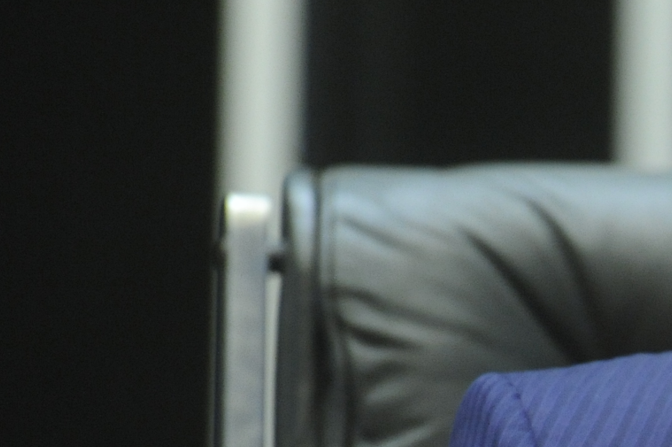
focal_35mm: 728
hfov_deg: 2.8
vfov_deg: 1.9
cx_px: 1070
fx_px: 13581
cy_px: 315
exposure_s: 1/80
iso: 2000
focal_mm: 200
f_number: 2.8
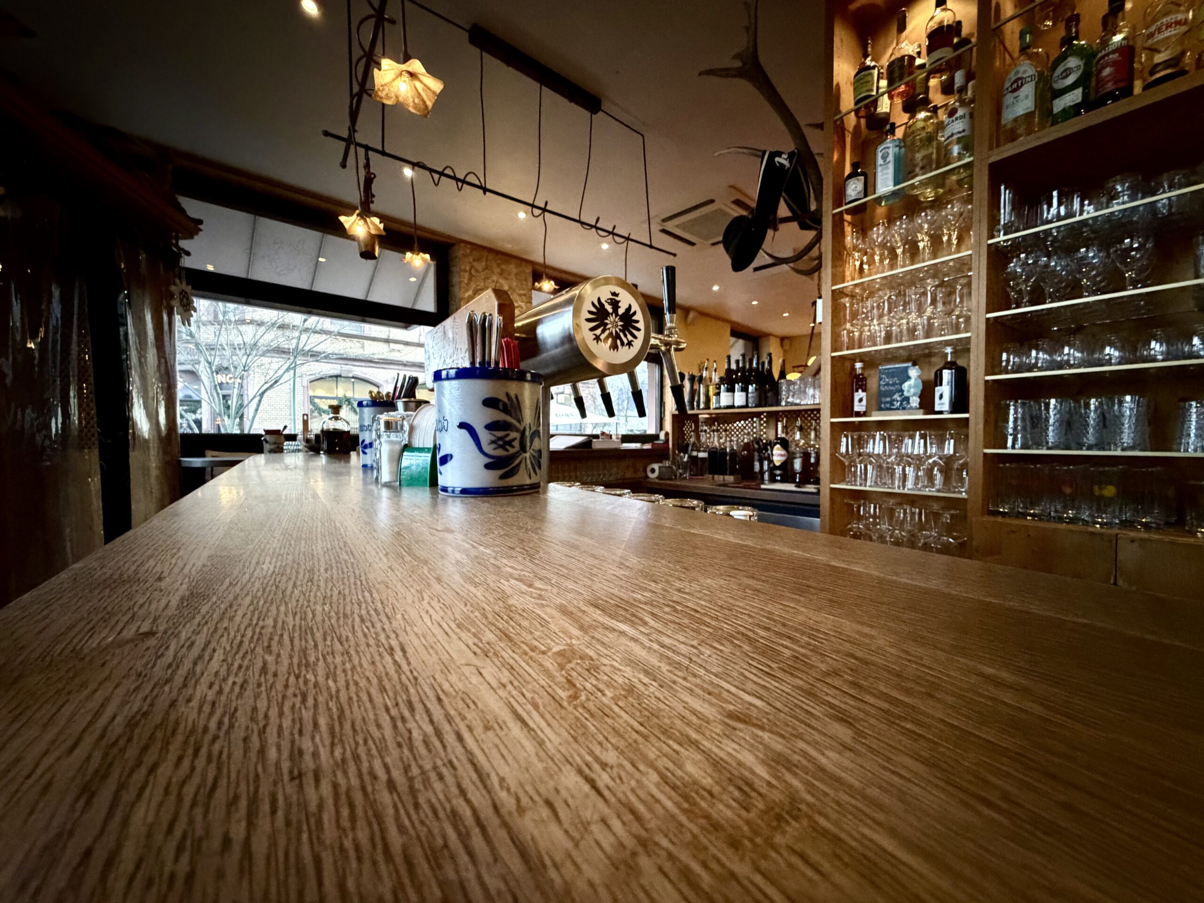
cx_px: 602
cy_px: 452
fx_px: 487
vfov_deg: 85.7
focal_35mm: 14
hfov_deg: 102.1
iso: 1000
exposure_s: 1/33
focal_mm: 2.22
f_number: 2.2
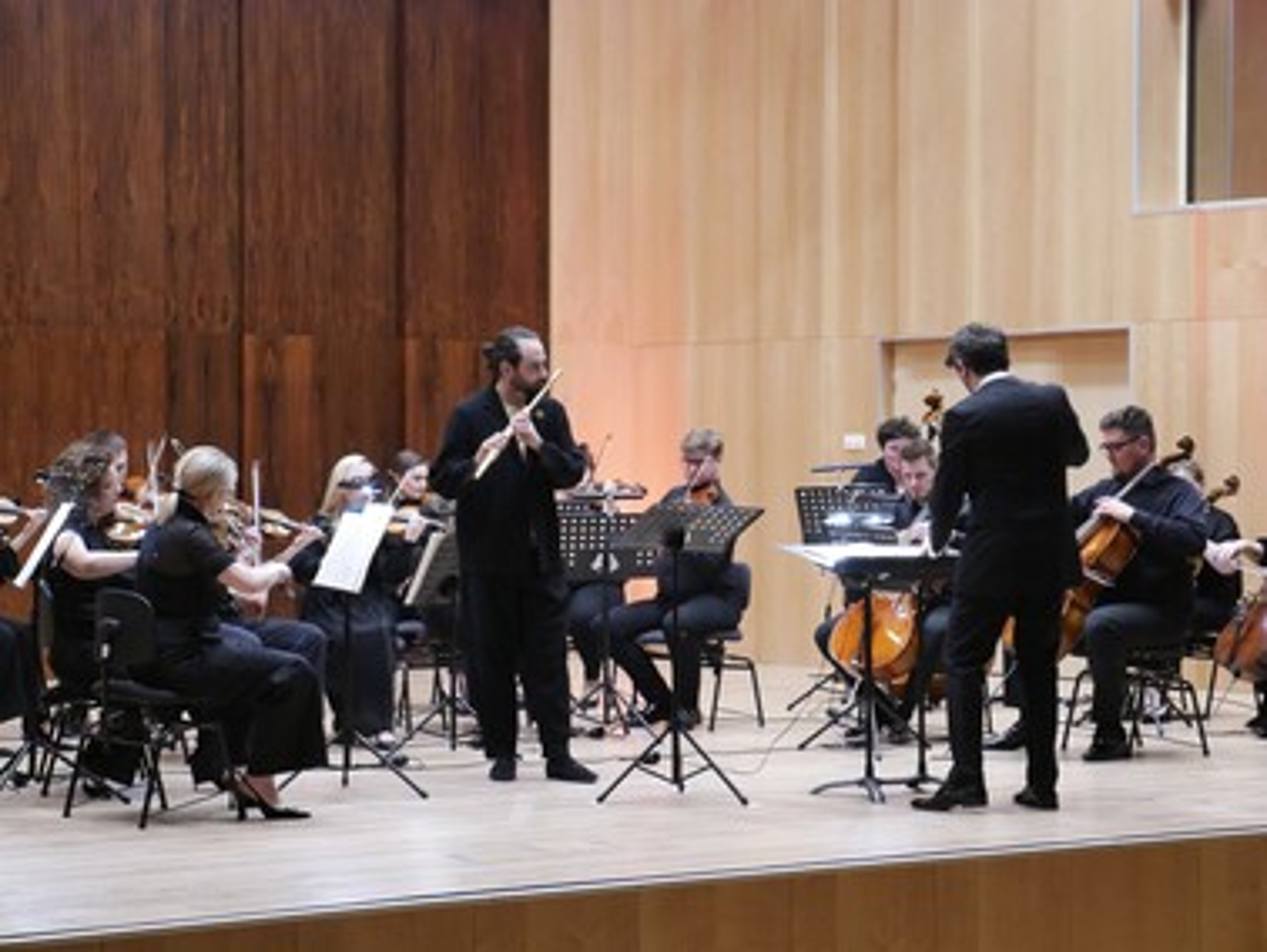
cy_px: 476
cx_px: 634
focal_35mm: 84
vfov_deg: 17.6
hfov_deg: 23.3
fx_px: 3076
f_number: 5.6
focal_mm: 42
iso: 3200
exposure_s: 1/40
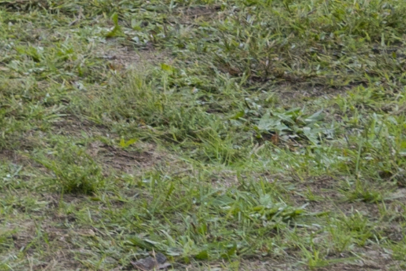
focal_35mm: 395
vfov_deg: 3.4
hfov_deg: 5.0
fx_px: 4457
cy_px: -422
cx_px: -831
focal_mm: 55
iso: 1000
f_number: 8
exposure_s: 1/100
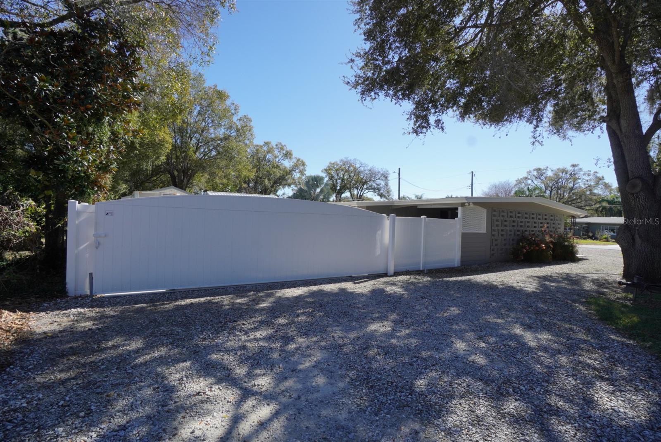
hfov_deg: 94.9
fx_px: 303
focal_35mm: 16
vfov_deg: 72.1
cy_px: 221
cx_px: 330
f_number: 10
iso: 125
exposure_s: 1/160
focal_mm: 11
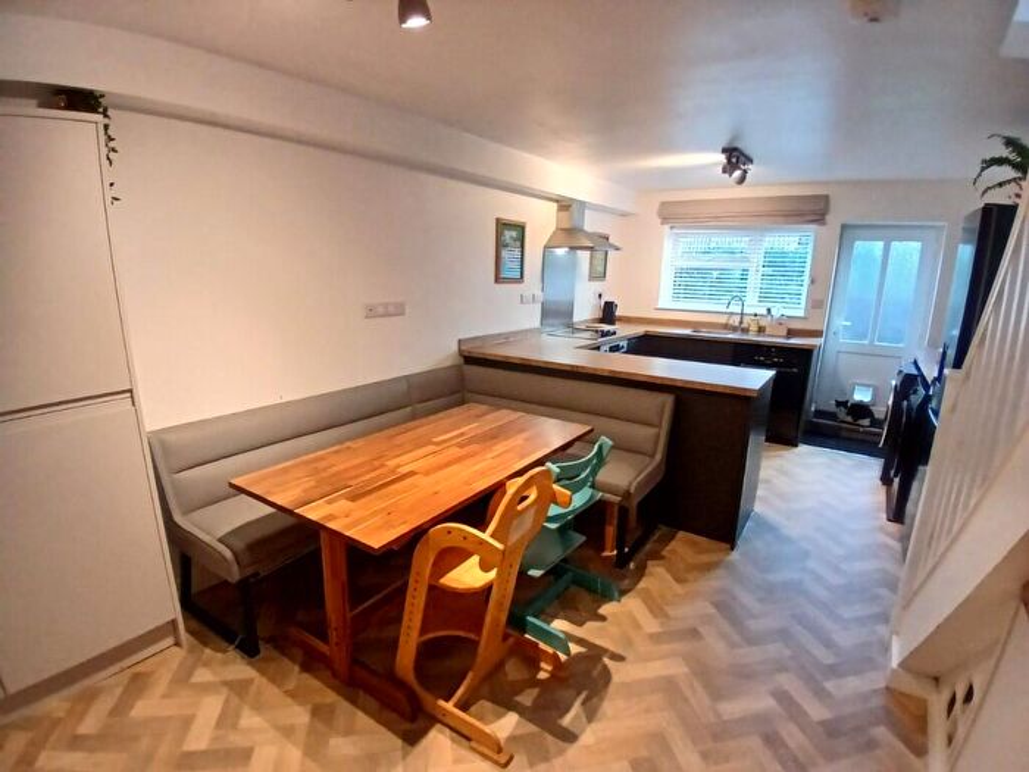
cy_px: 386
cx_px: 514
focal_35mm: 17
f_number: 2.2
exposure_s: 1/33.3
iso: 320
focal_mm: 1.4
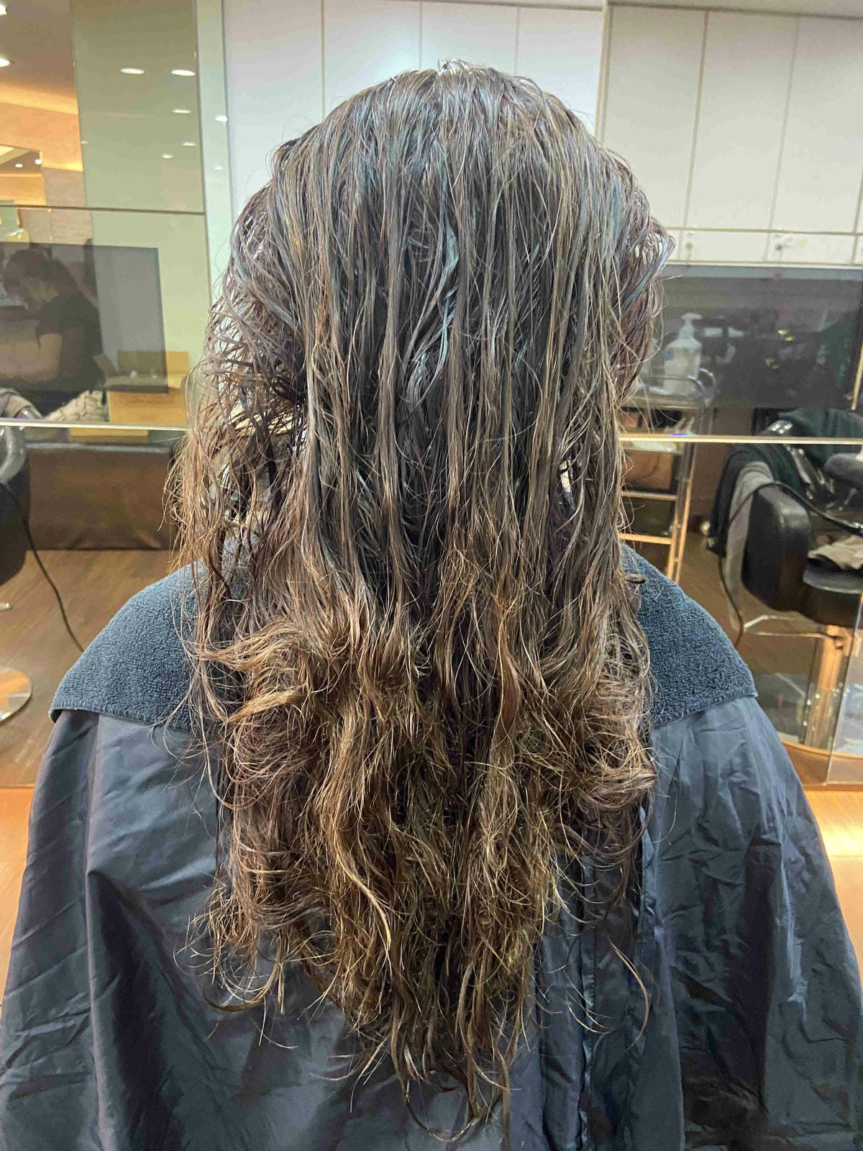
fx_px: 864
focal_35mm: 26
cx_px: 432
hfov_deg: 53.1
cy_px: 576
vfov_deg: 67.3
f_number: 1.8
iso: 500
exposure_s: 1/40
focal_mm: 4.25
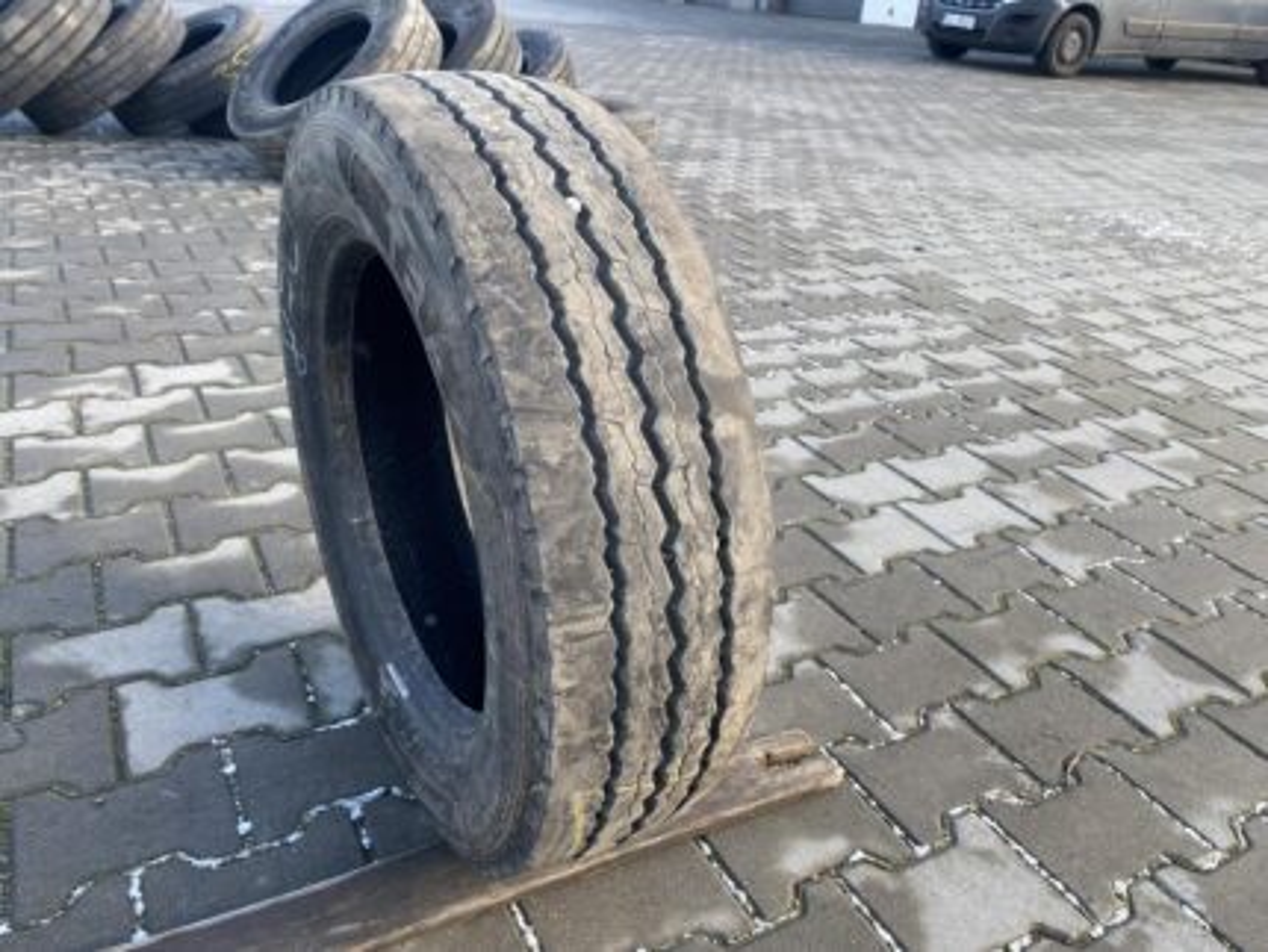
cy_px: 476
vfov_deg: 53.1
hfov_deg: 67.3
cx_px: 634
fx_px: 953
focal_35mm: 26
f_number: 1.8
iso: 32
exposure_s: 1/183
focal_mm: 4.25
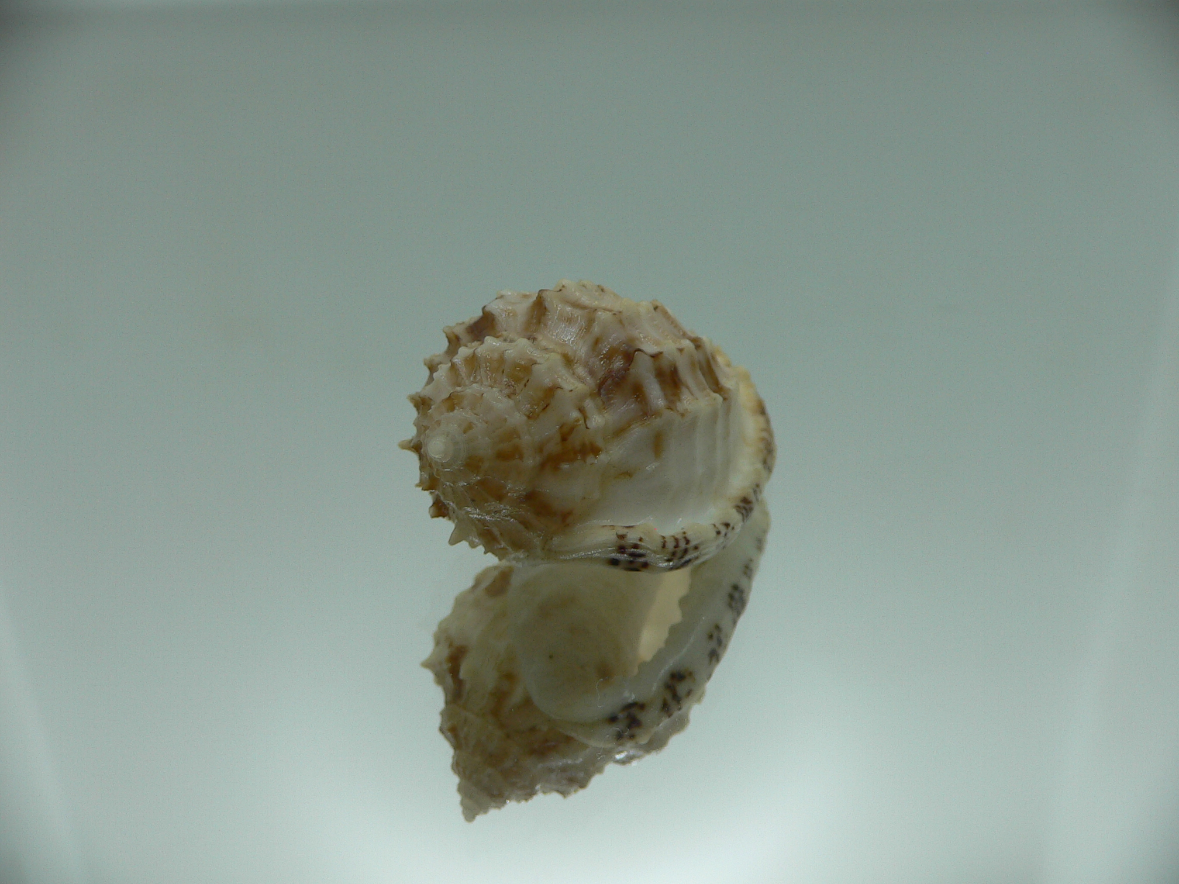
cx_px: 590
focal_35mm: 35
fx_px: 1192
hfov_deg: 52.6
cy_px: 442
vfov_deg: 40.7
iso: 80
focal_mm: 4.6
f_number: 2.8
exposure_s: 1/100
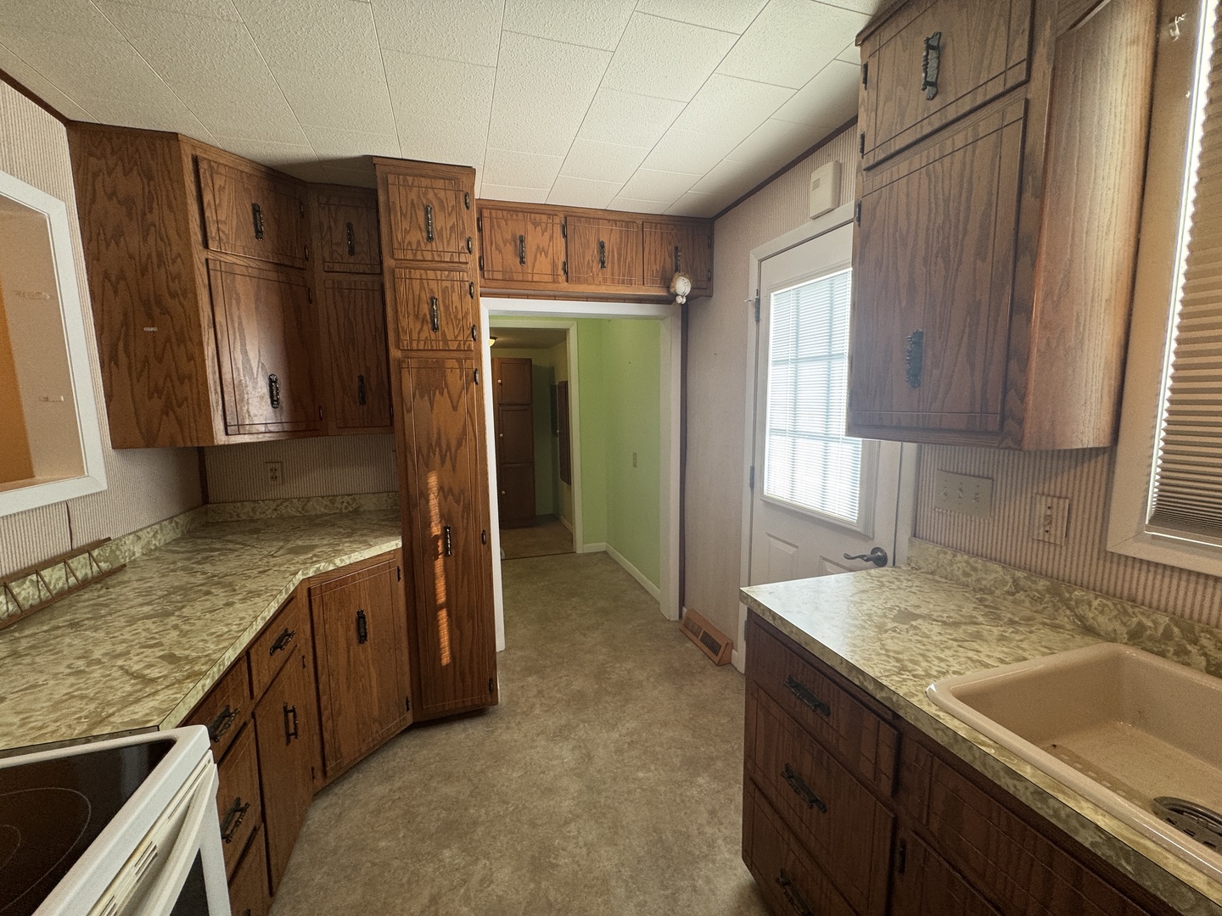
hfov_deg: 102.1
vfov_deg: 85.7
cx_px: 611
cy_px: 458
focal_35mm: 14
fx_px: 494
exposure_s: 1/120
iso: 80
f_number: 2.2
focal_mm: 2.22
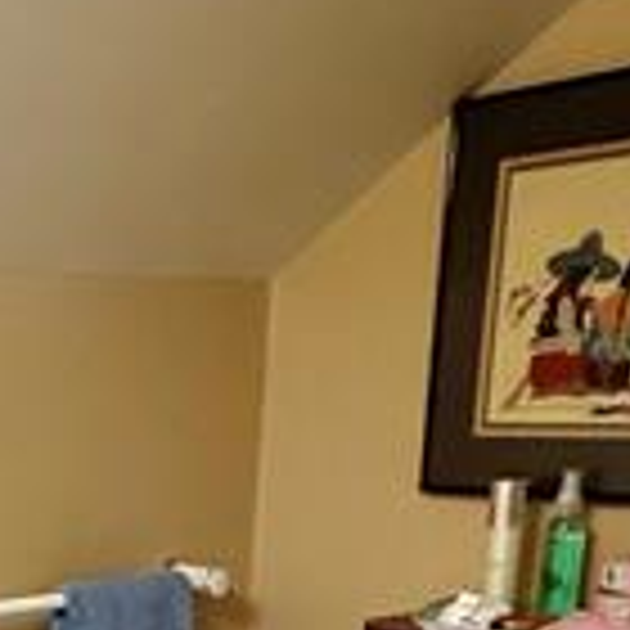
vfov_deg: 22.1
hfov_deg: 23.6
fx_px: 1400
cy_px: 873
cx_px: -81
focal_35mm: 68
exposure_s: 1/120
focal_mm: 2.22
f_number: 2.2
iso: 320
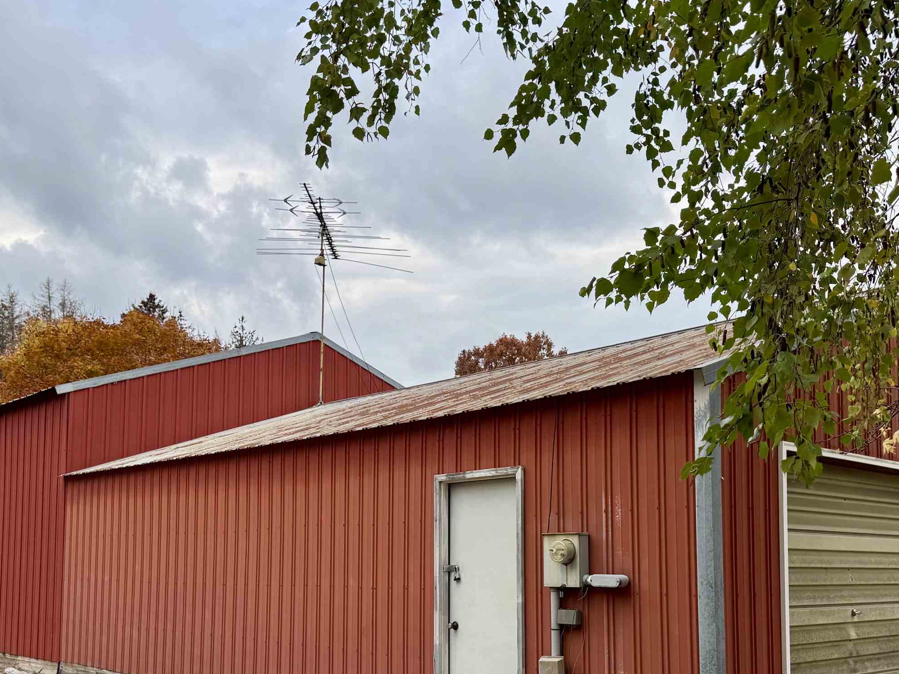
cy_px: 495
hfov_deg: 50.1
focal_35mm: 37
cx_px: 435
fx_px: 961
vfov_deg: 37.8
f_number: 1.78
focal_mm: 6.76
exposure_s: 1/1366
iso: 80
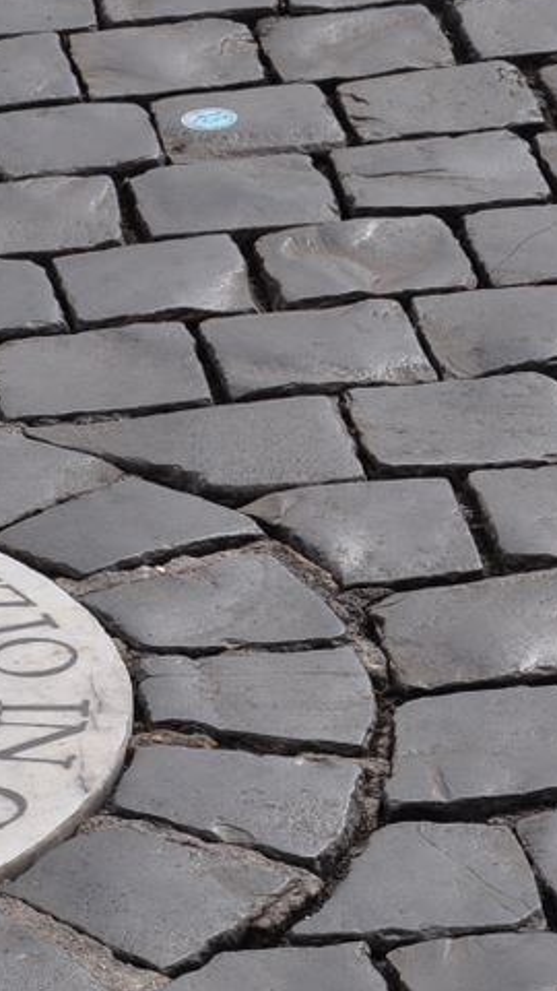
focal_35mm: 221
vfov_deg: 9.7
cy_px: 642
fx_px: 5803
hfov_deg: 5.4
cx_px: -439
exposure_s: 1/320
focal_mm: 66
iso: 200
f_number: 10
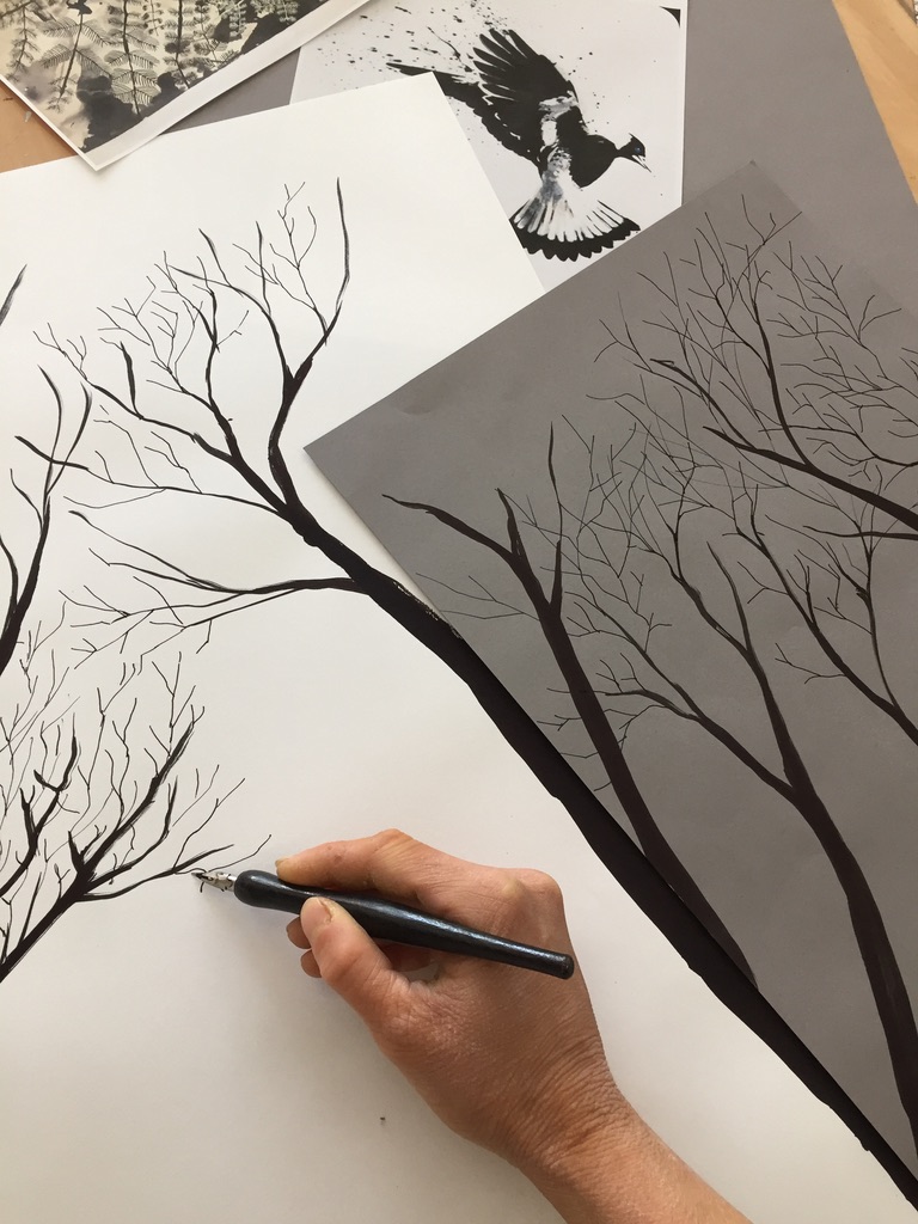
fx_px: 1025
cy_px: 612
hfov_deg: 48.2
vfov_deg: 61.7
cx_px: 459
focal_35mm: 29
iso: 40
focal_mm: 4.15
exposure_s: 1/33
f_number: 2.2
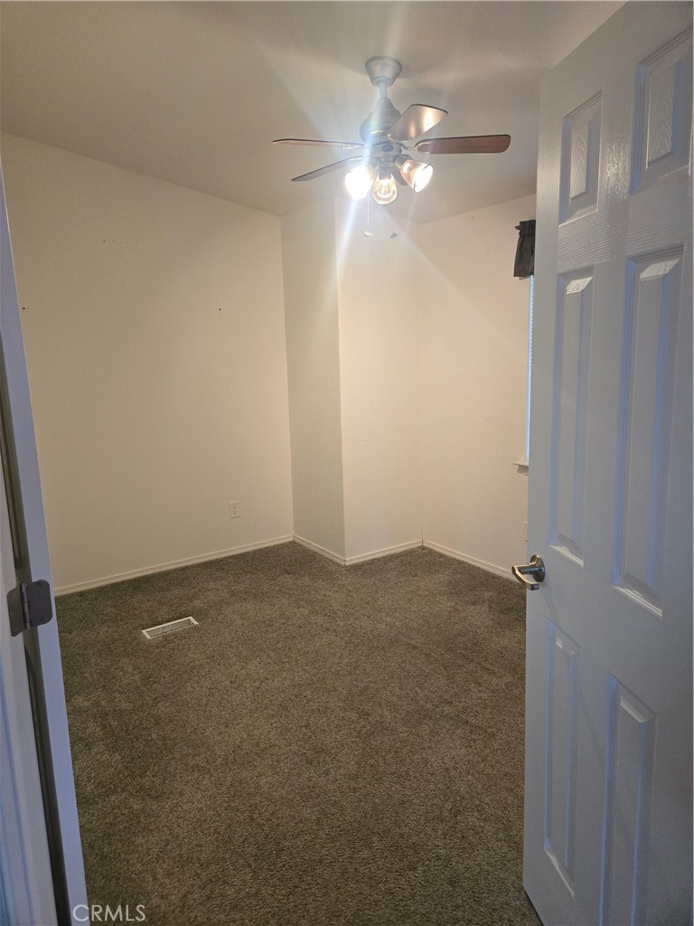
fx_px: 615
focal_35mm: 23
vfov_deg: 73.9
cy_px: 463
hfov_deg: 58.9
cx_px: 347
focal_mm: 5.4
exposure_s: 1/120
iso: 500
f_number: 1.8
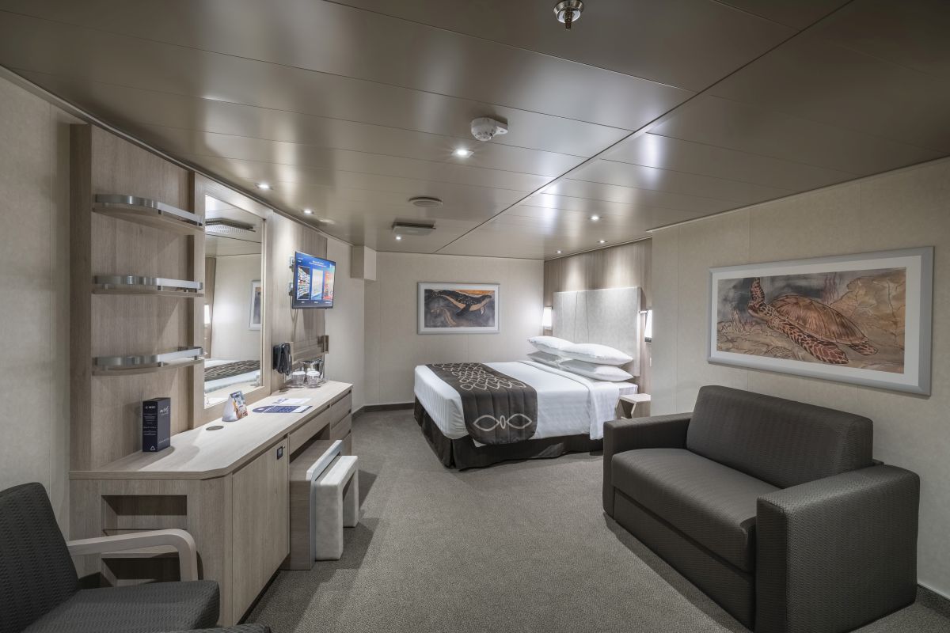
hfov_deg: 100.4
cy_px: 316
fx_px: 396
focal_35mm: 15
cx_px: 475
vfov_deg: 77.3
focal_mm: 15
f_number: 11
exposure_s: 1/30
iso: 200
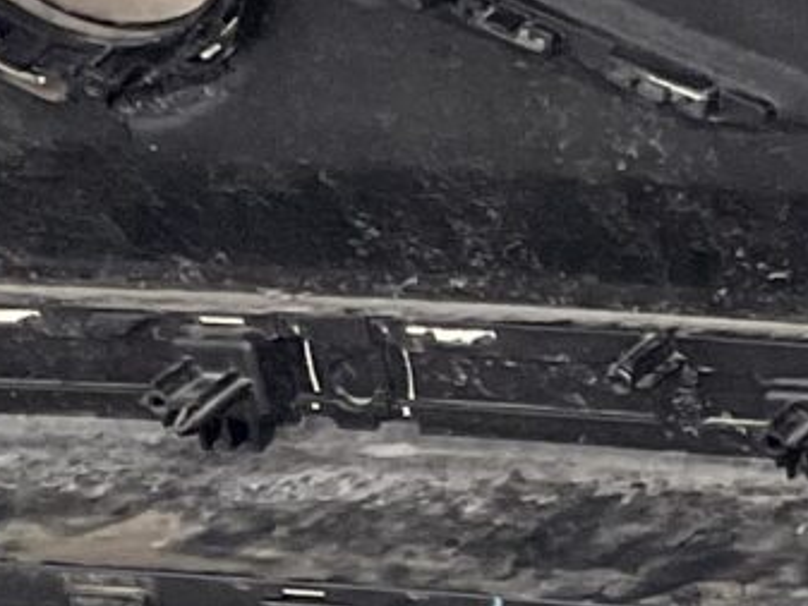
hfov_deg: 8.6
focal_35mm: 220
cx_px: 1465
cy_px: 860
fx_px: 5137
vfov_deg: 6.7
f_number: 1.8
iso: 50
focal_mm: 3
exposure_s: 1/100
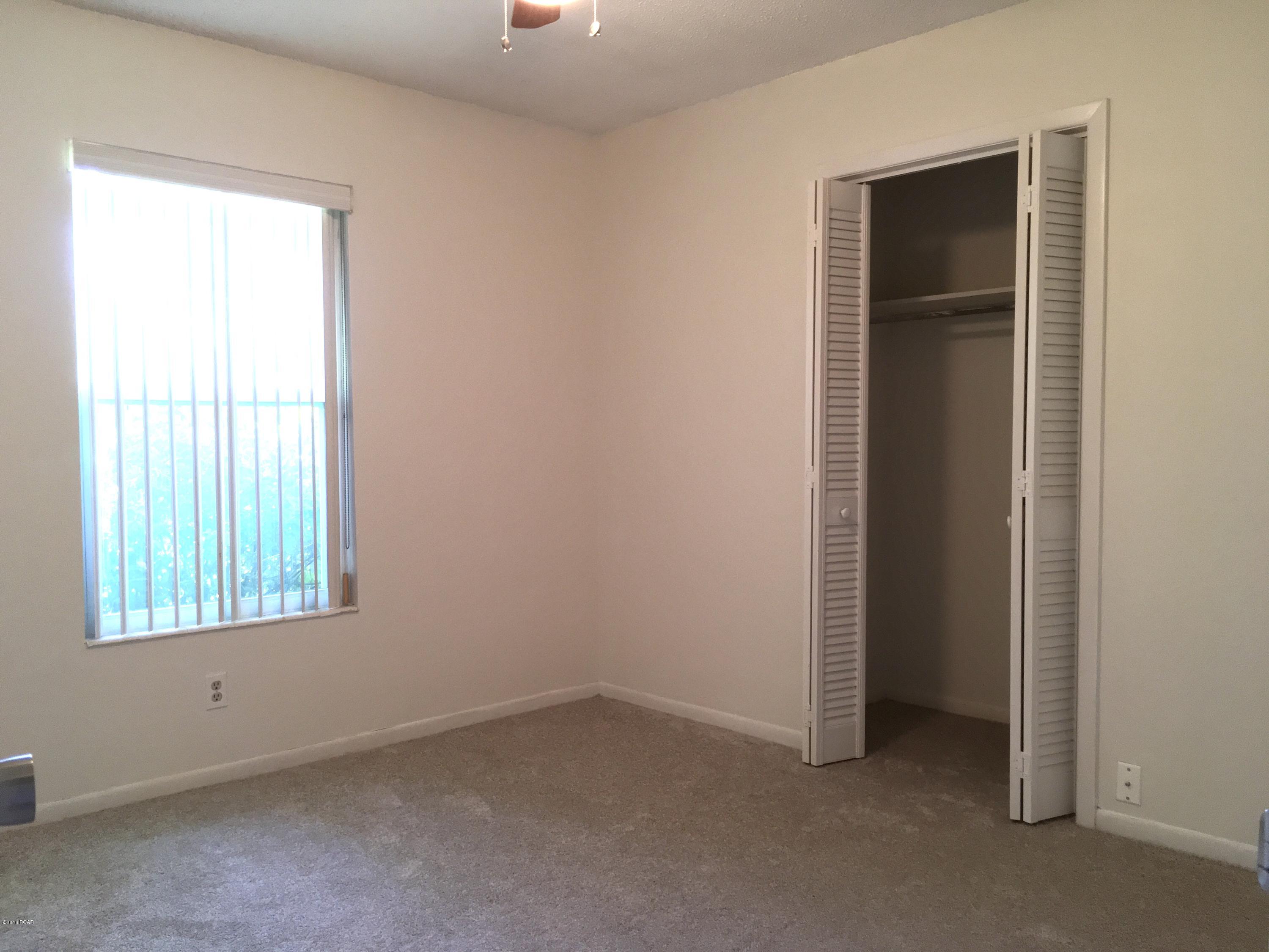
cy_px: 476
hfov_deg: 61.7
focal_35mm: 29
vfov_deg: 48.2
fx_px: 1063
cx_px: 634
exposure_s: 1/30
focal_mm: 4.15
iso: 100
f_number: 2.2
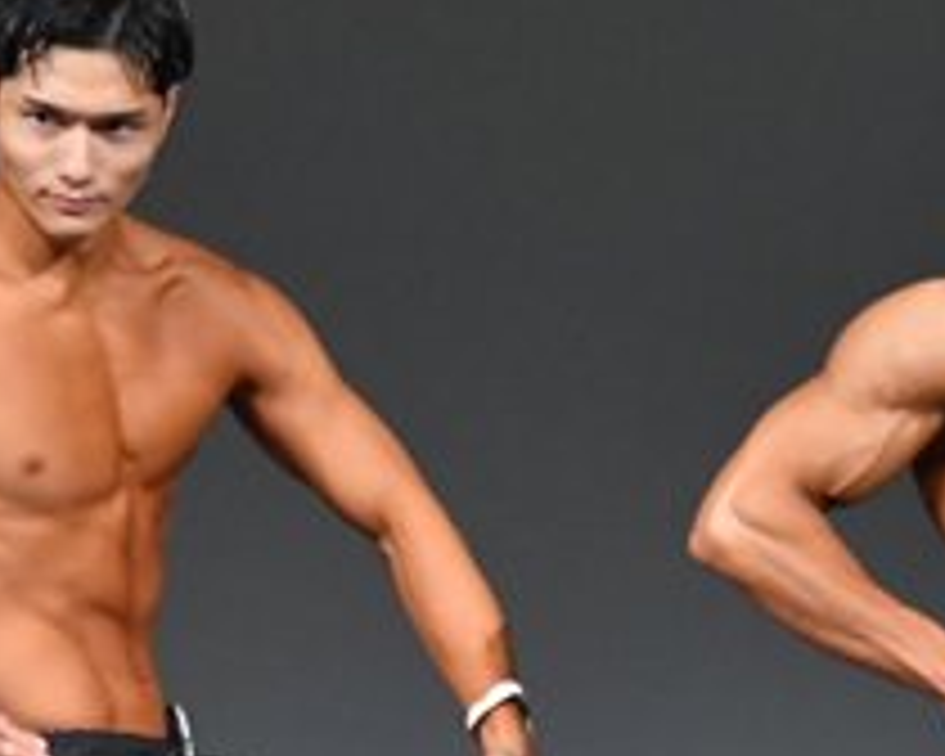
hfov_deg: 1.8
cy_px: 855
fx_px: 30486
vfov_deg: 1.4
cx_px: 502
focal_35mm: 1090
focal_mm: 210
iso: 4000
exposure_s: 1/400
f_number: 5.6
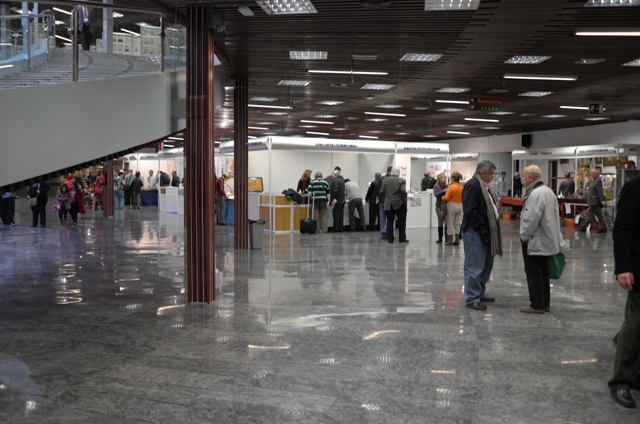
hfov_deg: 53.2
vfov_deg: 36.7
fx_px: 639
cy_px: 212
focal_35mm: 36
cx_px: 320
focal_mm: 24
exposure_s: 1/30
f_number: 2.8
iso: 200
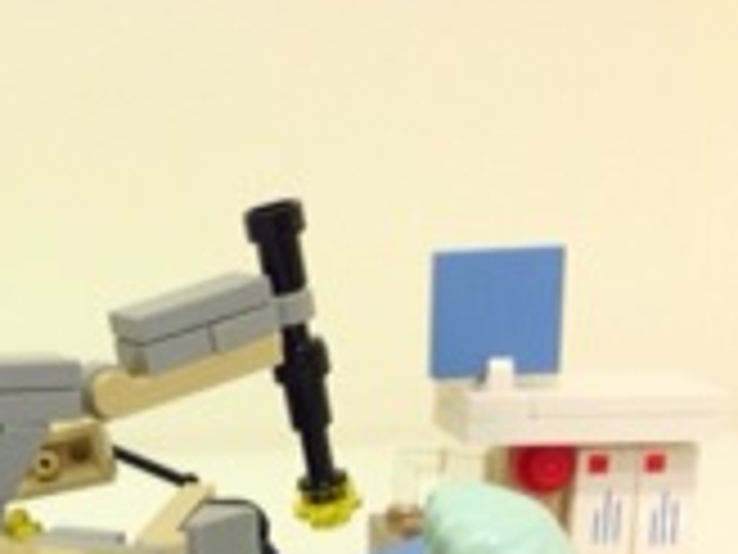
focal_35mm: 69
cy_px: 570
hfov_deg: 26.6
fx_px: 1471
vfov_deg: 20.5
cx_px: 0
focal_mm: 4.13
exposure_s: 1/20
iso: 160
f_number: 2.4
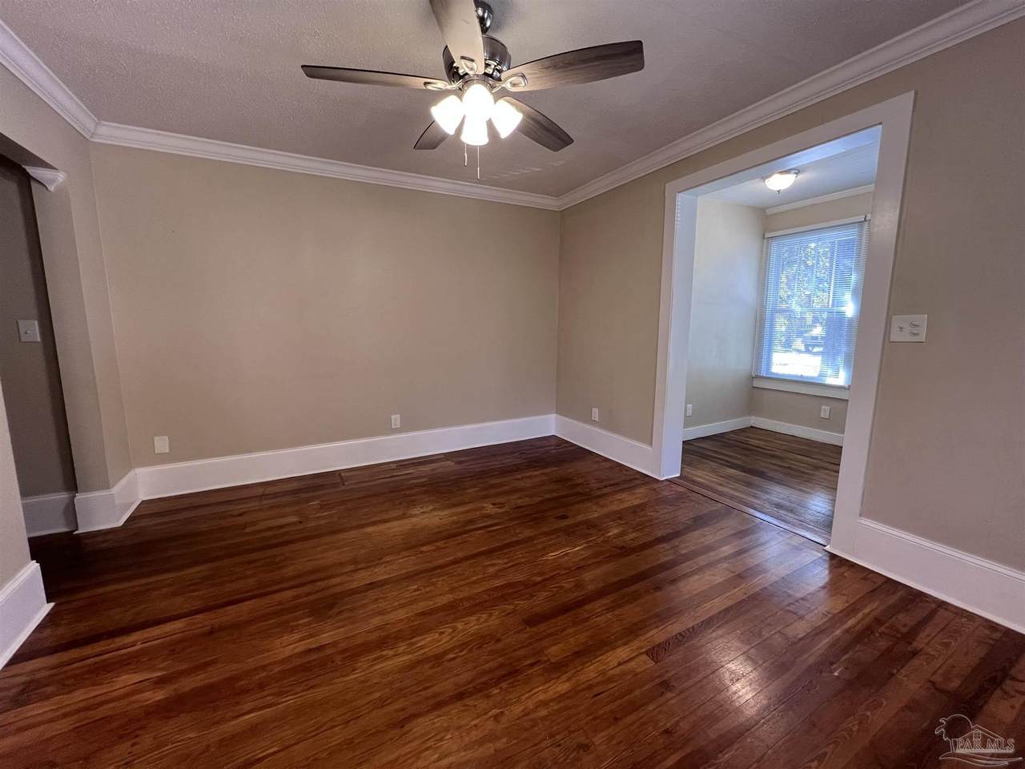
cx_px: 512
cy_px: 384
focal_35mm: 13
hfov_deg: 106.2
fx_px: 385
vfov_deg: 89.9
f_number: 1.8
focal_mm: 1.57
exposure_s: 1/120
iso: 250
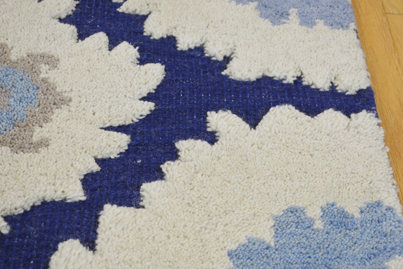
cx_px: 202
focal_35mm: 63
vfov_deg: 21.6
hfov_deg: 31.9
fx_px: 705
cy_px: 134
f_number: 5.3
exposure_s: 1/60
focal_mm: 42
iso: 500
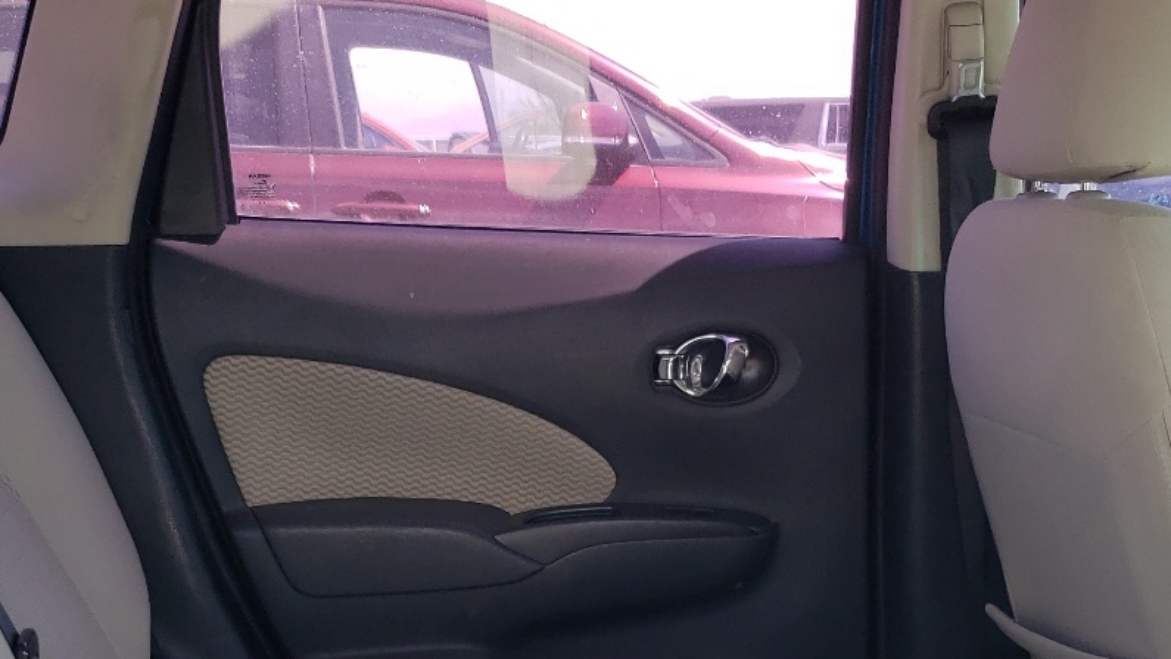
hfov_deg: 36.6
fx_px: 1770
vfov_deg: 20.3
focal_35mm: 57
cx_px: 582
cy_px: 691
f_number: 1.5
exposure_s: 1/270
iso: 50
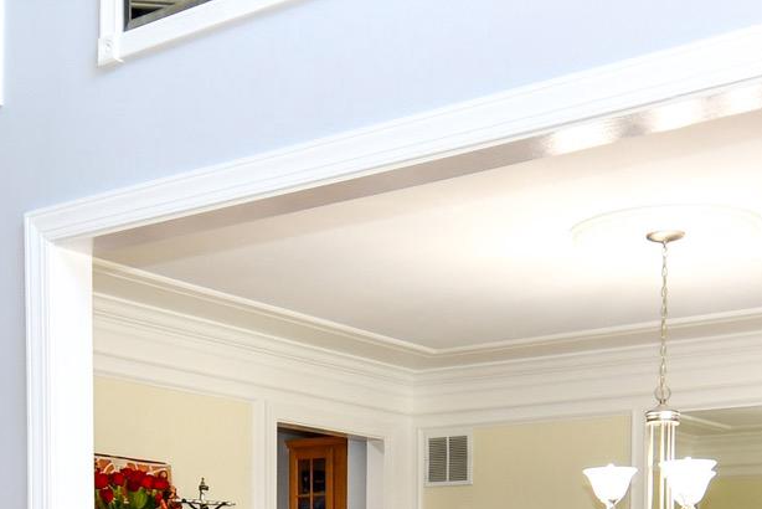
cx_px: 274
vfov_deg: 20.9
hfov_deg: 33.2
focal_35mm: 60
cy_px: 628
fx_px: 1271
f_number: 4
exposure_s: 1/60
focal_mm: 12
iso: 280
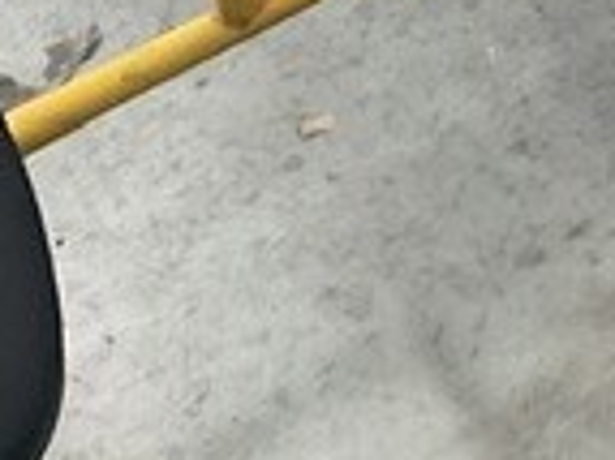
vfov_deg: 10.6
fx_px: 2308
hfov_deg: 12.7
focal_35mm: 130
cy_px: -400
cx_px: 1333
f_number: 1.8
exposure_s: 1/100
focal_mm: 3
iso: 64
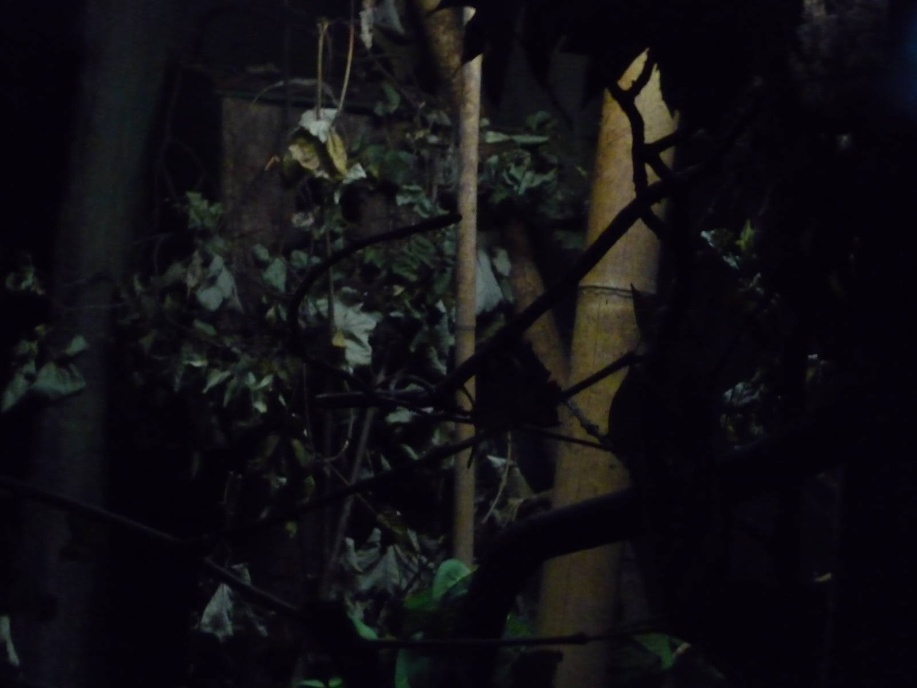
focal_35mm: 77
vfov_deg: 19.1
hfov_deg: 25.3
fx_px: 2040
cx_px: 458
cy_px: 344
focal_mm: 13.1
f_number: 4.6
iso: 800
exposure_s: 1/8
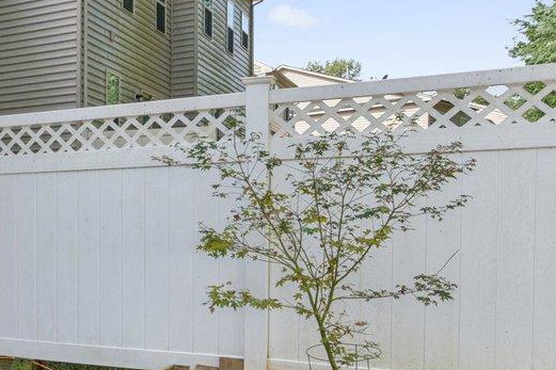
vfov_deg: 24.5
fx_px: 849
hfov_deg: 27.0
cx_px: -255
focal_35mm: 55
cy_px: 231
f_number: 7.1
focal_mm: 14
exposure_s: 1/800
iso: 400
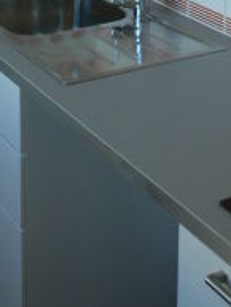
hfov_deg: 17.1
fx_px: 738
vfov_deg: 19.7
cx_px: -35
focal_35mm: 83
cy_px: -180
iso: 80
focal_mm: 4.1
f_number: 3.3
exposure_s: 1/50
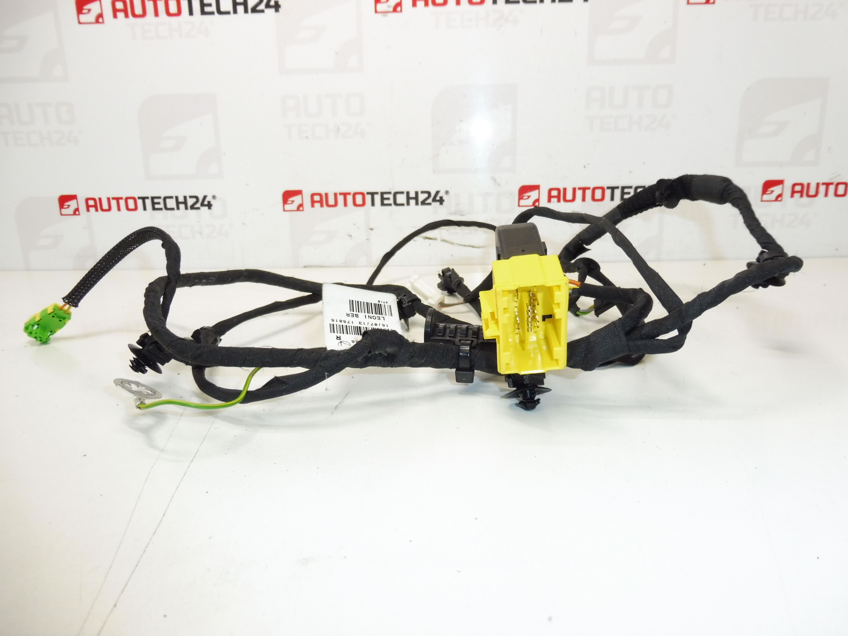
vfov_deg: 56.8
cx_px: 424
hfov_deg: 71.6
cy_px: 318
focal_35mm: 24
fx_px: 588
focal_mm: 4.3
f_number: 3.5
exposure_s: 1/100
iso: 200
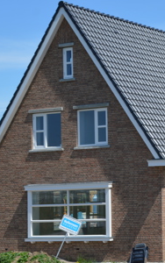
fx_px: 833
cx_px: 224
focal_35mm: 116
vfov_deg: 18.0
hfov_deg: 11.0
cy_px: 126
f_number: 8
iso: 100
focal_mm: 38
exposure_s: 1/250
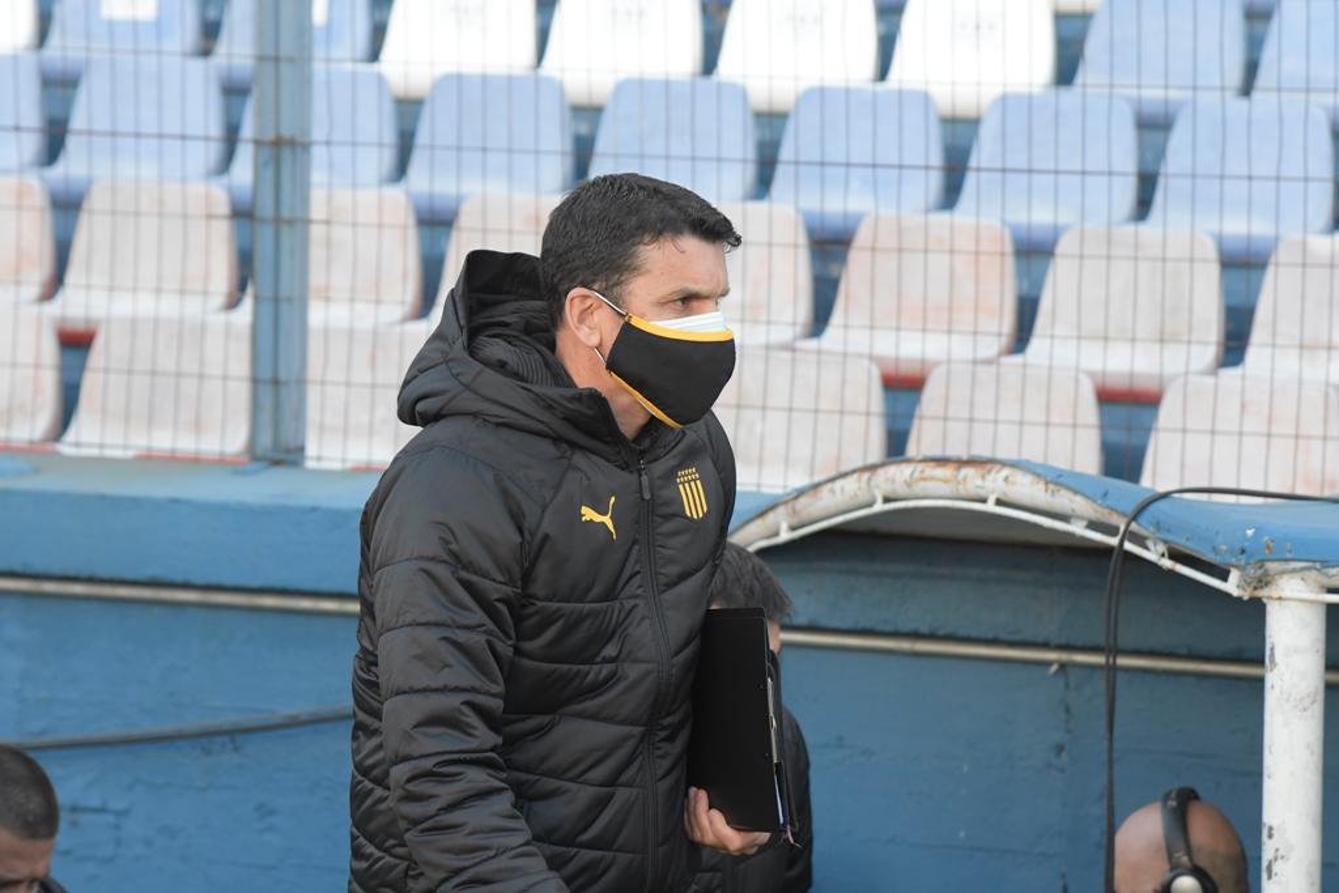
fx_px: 5468
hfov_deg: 14.0
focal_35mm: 147
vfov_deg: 9.3
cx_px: 670
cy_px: 446
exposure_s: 1/640
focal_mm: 98
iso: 1600
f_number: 5.6
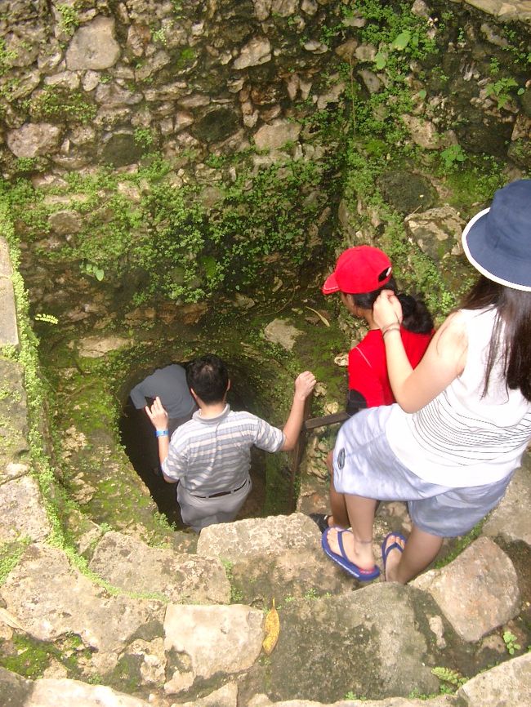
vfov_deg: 50.1
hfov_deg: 38.7
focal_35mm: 37
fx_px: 756
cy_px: 354
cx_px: 266
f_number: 2.6
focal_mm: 7.6
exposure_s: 1/125
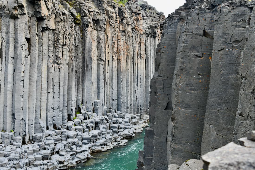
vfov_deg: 31.9
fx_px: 298
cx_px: 128
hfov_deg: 46.4
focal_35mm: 42
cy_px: 85
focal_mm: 28
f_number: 5.6
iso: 200
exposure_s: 1/250
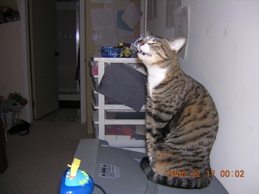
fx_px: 269
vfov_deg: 39.7
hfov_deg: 51.4
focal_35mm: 36
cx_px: 130
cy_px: 97
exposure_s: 1/60.1
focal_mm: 4.7
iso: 100
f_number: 2.6
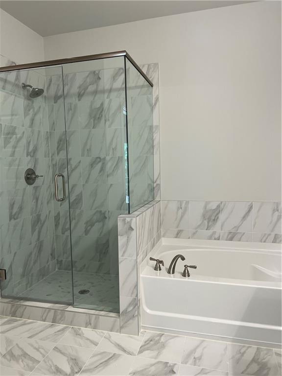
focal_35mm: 26
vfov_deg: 67.3
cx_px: 141
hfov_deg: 53.1
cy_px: 188
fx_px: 282
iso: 125
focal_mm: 5.7
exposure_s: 1/120
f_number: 1.5
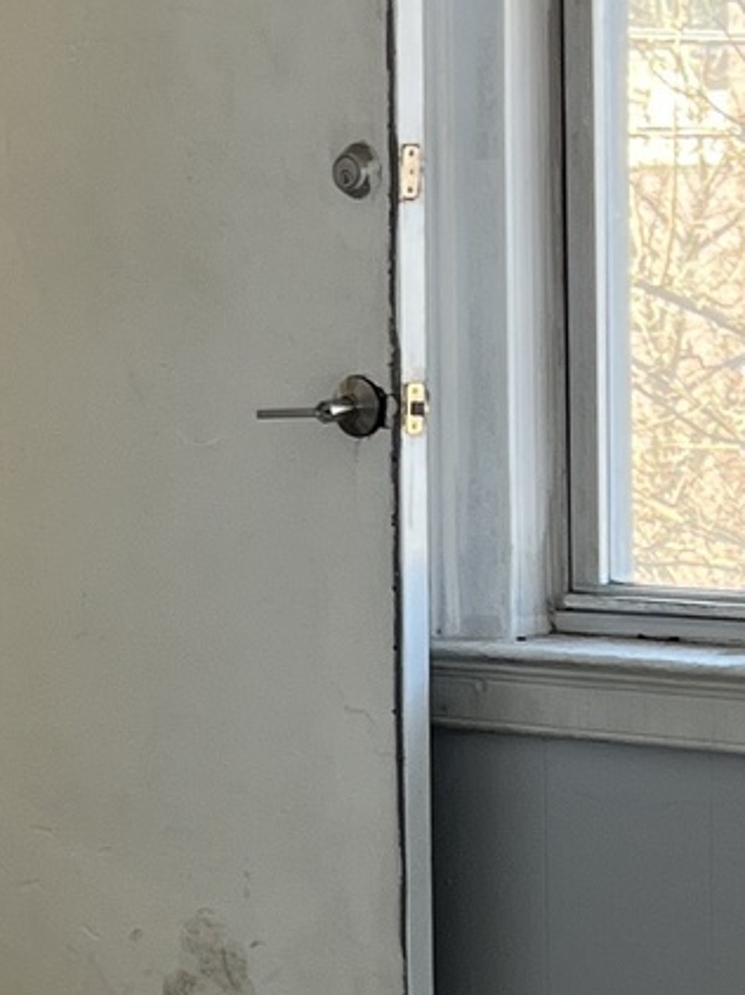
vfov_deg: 13.8
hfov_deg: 10.4
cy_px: 818
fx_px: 4079
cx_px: 99
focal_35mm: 142
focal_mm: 5.7
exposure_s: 1/121
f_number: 1.5
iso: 64
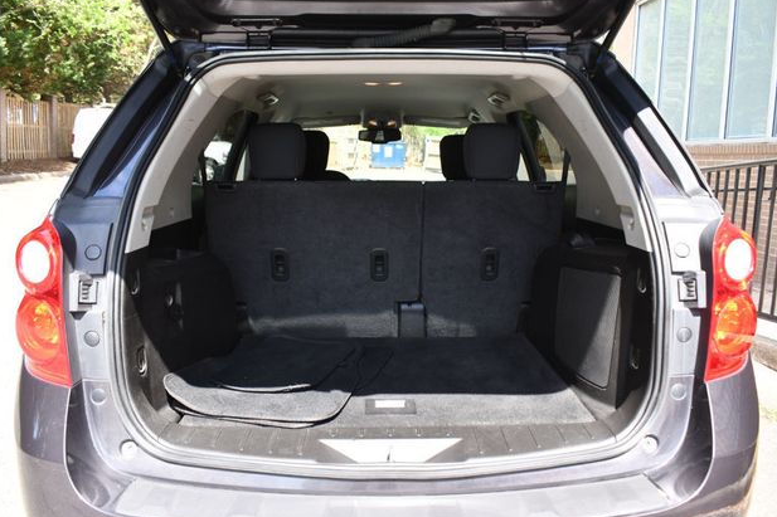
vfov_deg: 46.4
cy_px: 254
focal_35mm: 28
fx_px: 604
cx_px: 395
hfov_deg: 65.5
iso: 400
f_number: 5.6
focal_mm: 18
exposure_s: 1/250
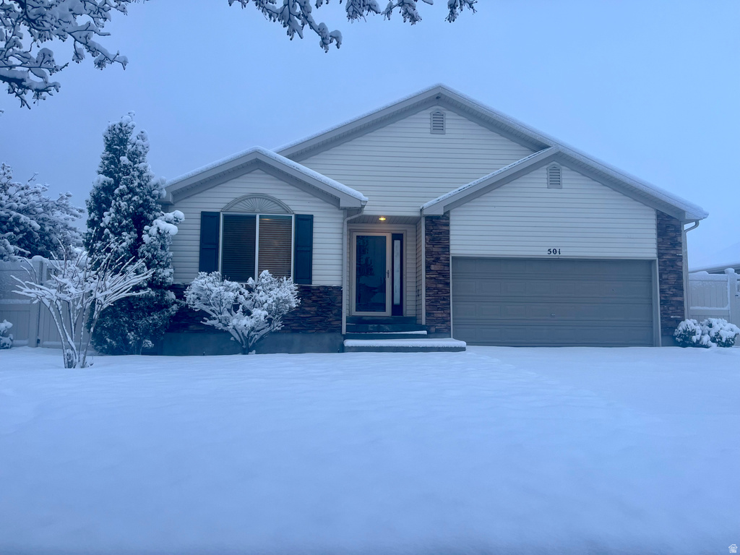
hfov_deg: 67.3
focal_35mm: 26
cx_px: 370
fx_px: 556
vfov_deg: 53.1
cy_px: 278
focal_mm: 5.1
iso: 50
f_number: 1.6
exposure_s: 1/122
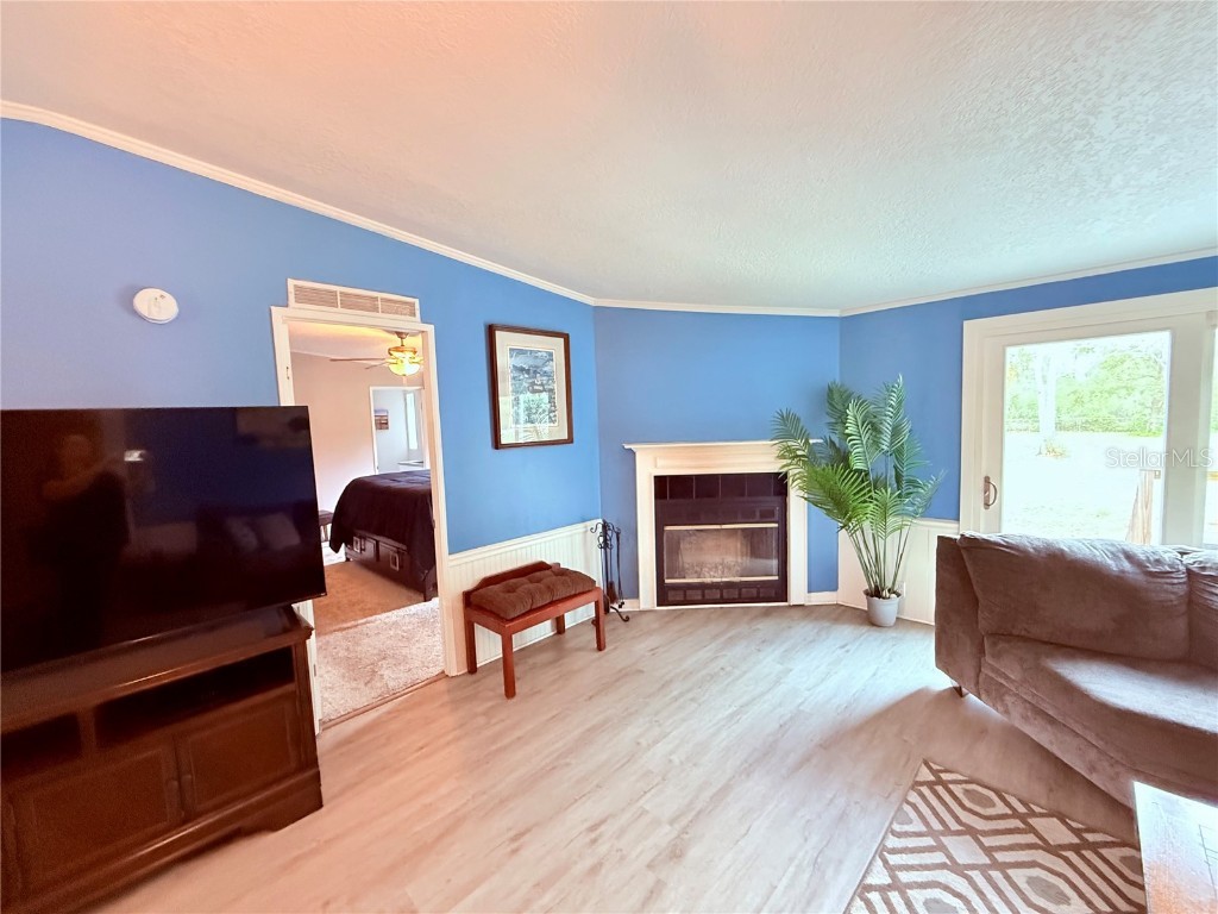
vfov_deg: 85.7
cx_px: 609
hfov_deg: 102.1
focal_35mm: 14
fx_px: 493
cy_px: 457
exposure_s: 1/60
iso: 800
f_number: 2.2
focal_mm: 2.22
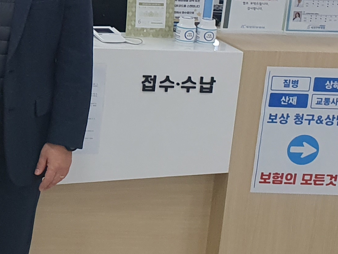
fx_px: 928
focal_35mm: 95
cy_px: -38
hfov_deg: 17.0
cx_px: -273
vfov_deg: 15.1
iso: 125
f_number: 2.4
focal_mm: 4.32
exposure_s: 1/120
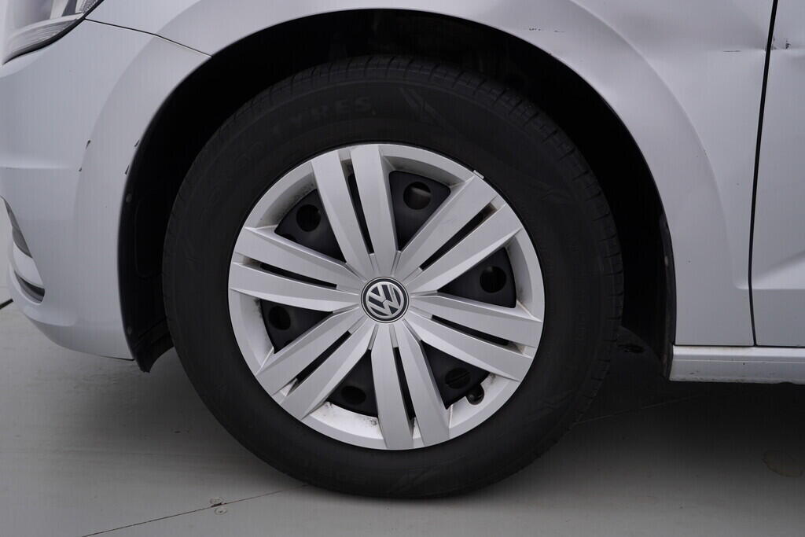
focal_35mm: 36
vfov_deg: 36.9
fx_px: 805
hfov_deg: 53.1
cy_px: 268
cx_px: 402
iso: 125
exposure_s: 1/100
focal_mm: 24
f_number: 4.5
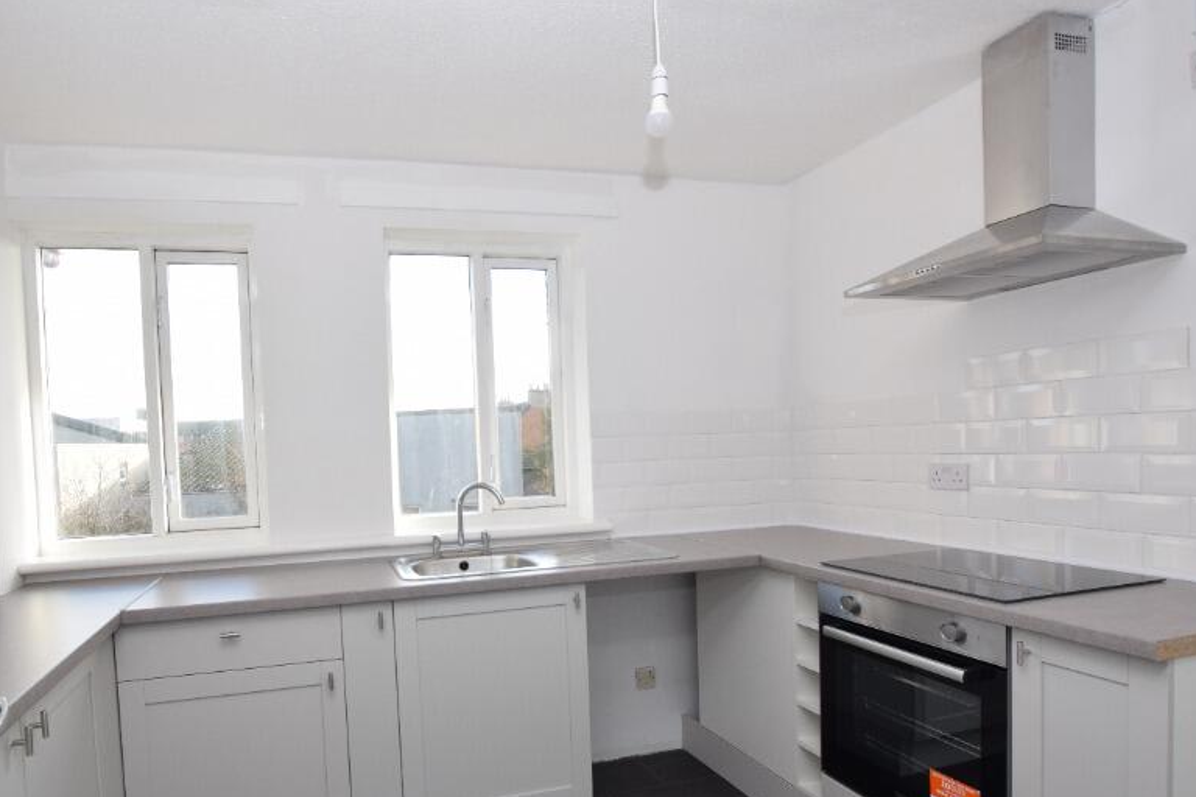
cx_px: 494
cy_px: 476
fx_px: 664
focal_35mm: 20
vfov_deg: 61.4
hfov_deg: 83.2
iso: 400
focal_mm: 10
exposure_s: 1/125
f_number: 5.6
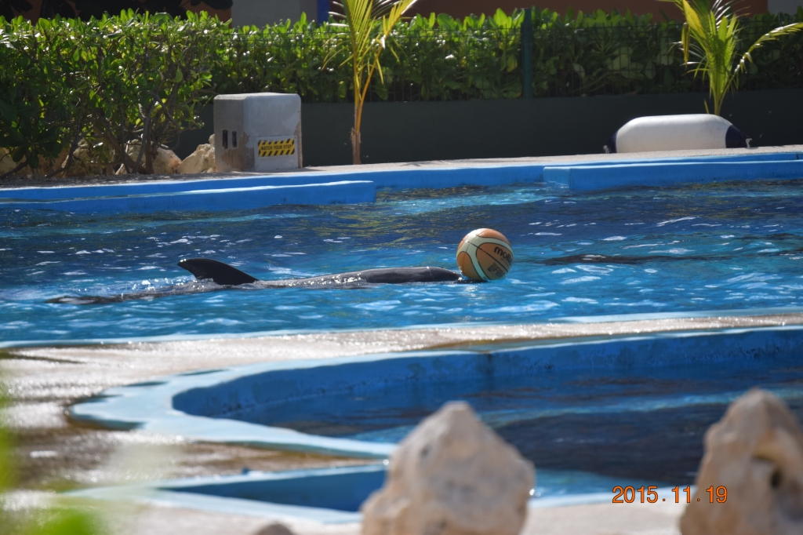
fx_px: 6689
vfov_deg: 4.6
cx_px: 402
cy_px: 268
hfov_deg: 6.9
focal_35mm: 300
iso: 250
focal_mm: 200
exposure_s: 1/2000
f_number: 5.6
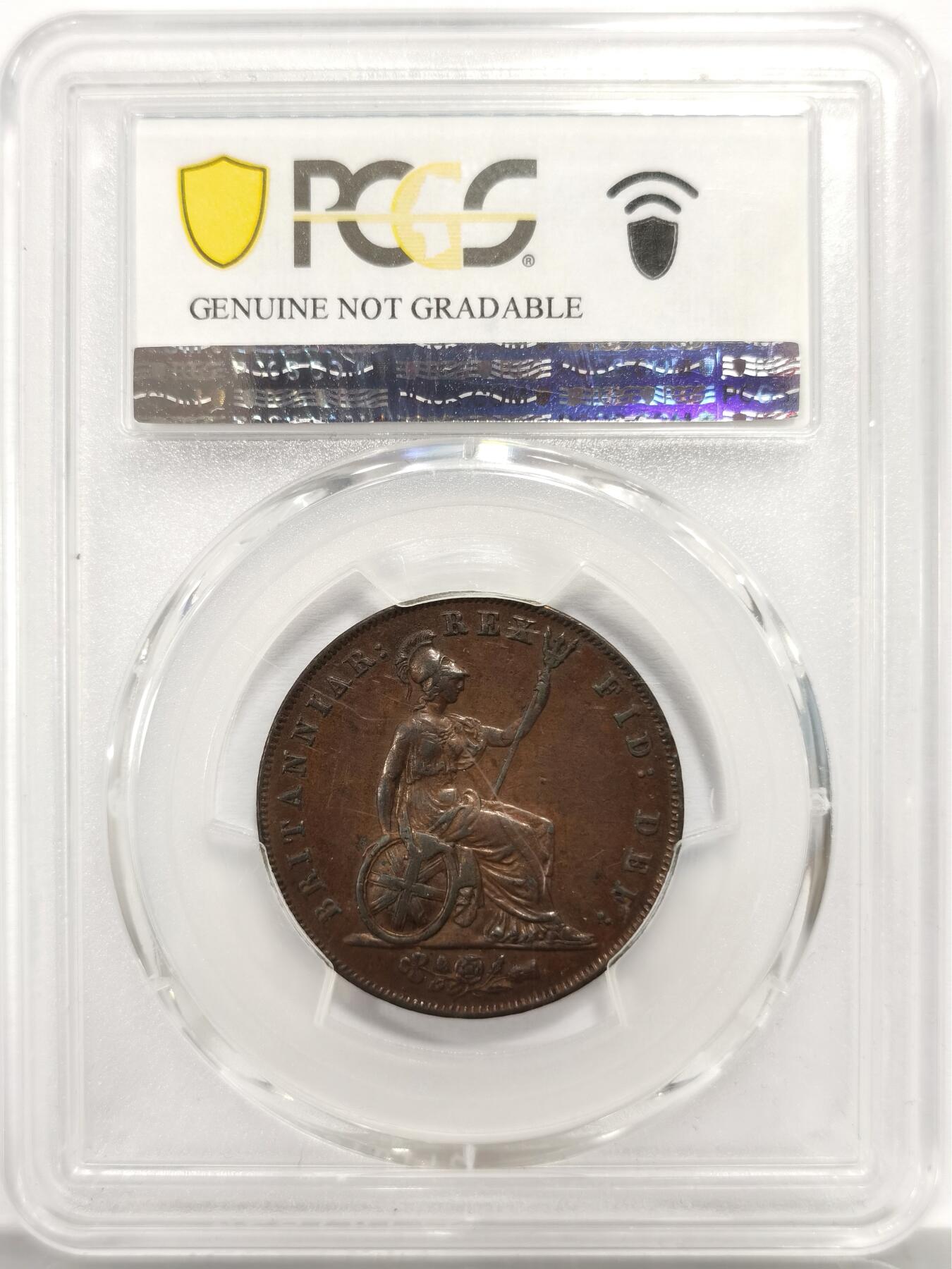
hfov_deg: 27.0
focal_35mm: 54
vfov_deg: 35.5
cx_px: 476
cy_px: 634
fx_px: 1980
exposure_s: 1/100
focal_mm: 5.56
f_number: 16
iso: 160
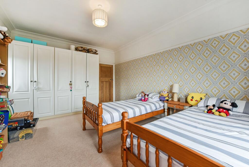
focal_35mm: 14
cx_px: 124
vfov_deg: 81.3
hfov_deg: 104.2
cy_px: 84
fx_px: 97
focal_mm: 14
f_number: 8
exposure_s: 1/15
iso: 400
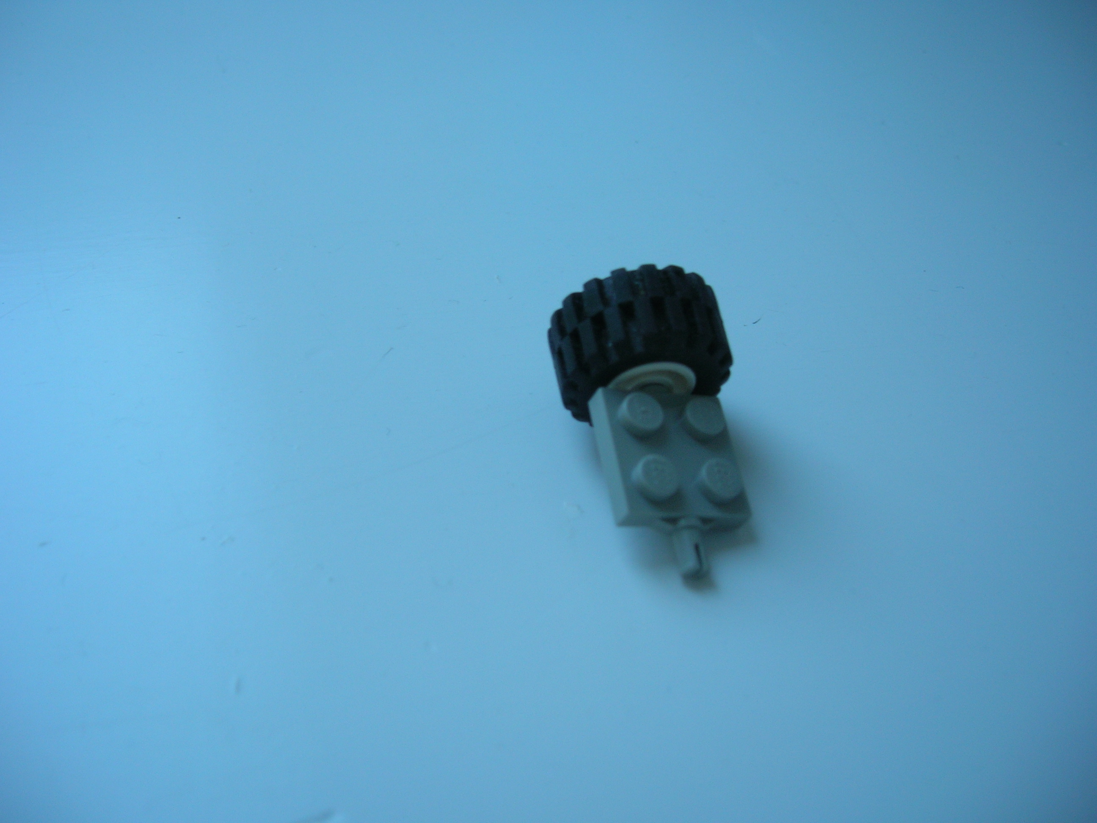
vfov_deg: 41.8
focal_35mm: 34
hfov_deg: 54.0
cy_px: 412
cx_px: 548
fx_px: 1077
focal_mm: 5.7
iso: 50
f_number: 2.9
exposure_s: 1/41.7
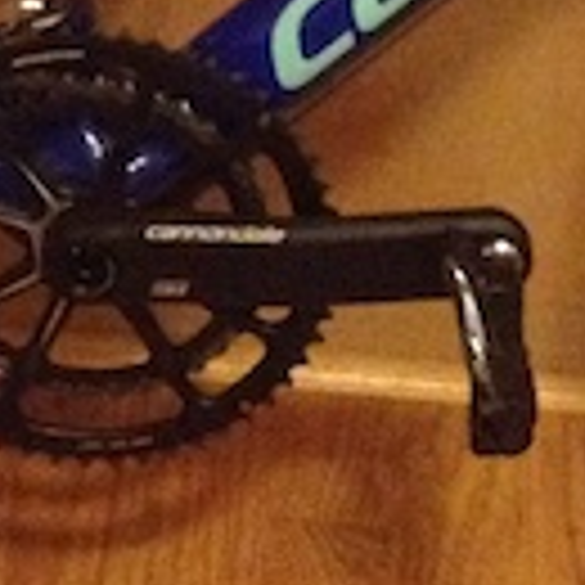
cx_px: 423
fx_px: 3633
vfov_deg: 8.8
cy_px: -468
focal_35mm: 190
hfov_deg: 9.2
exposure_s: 1/15
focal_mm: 4.28
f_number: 2.4
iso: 800
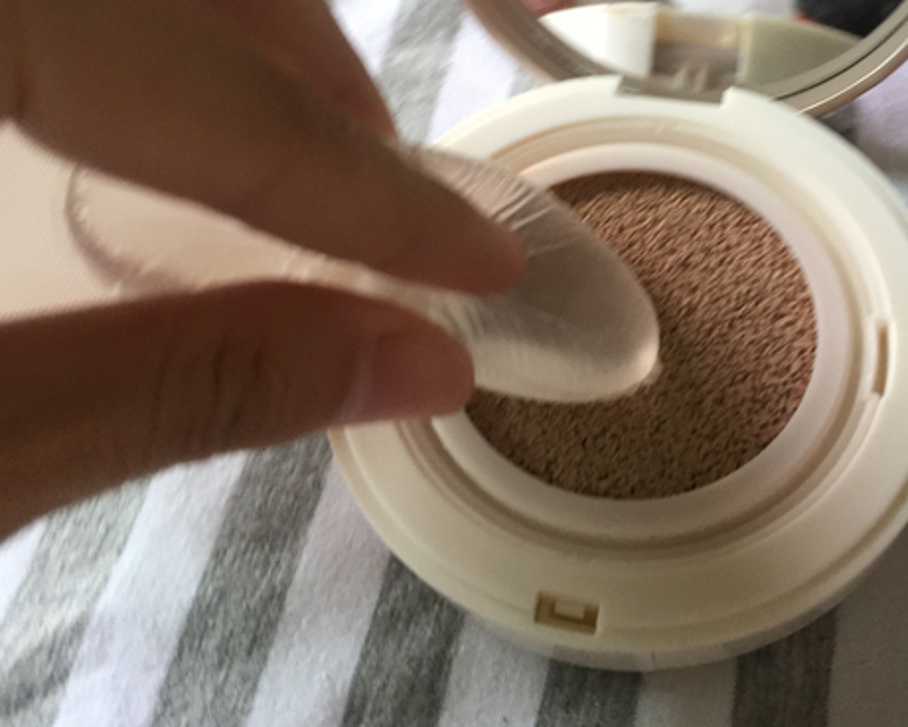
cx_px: 594
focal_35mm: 40
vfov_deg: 37.1
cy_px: 266
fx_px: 1075
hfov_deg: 45.2
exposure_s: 1/33
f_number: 2.2
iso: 64
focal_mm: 4.15
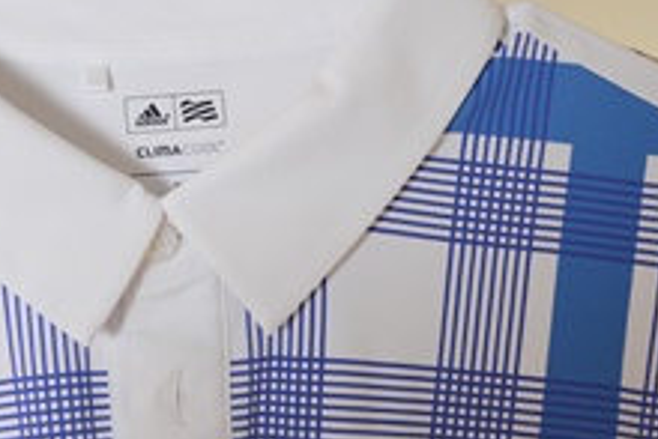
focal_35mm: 90
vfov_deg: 15.2
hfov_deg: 22.5
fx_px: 1646
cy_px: 323
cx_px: 227
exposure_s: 1/60
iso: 400
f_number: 4
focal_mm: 22
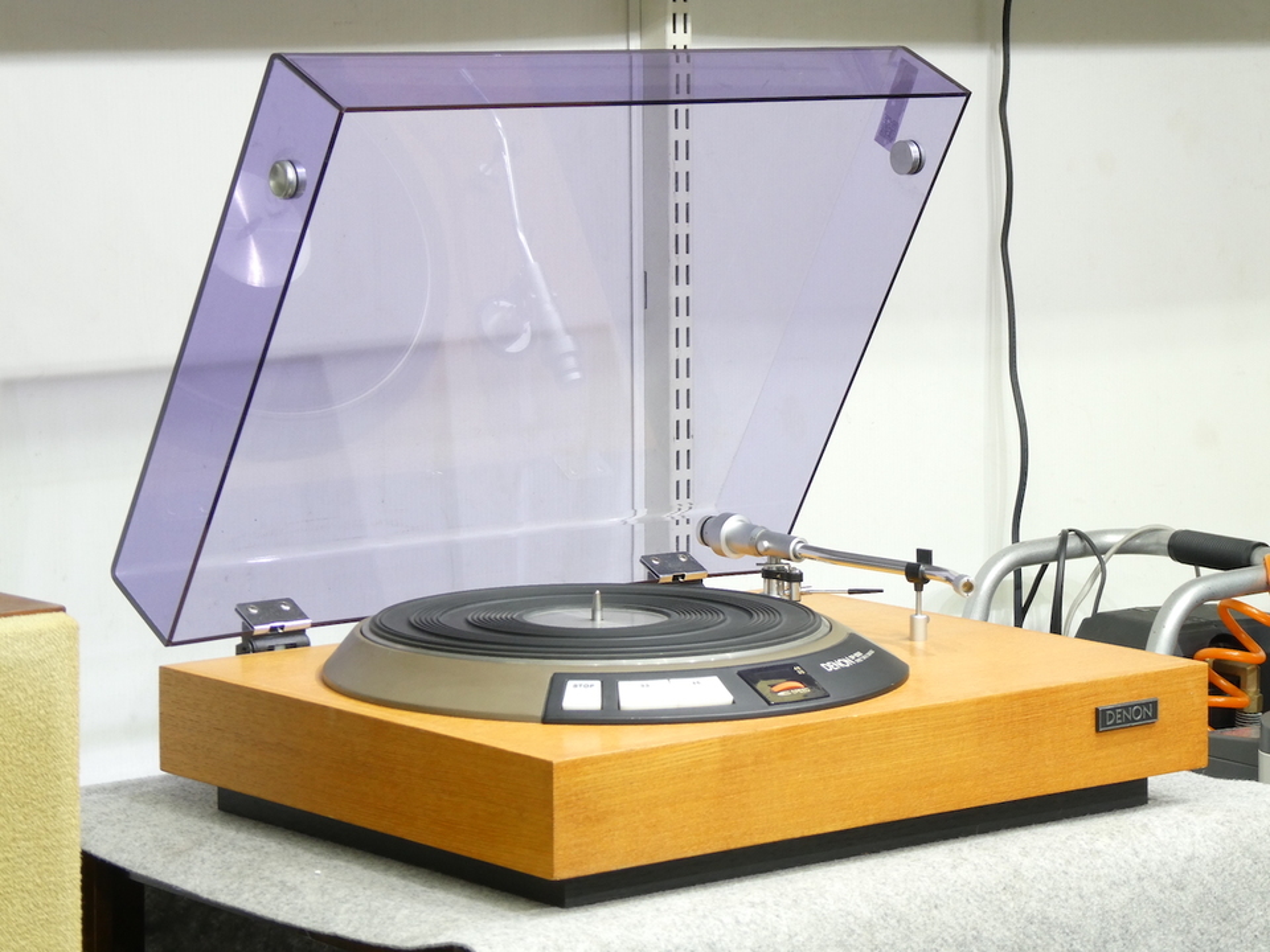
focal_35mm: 106
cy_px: 476
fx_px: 3889
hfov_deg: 18.5
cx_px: 635
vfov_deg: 14.0
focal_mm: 19
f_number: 5.1
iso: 200
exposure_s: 1/5
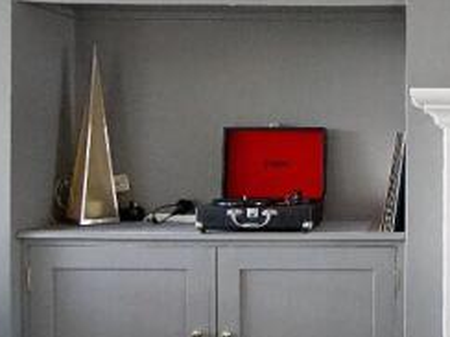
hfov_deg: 35.0
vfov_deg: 29.7
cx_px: 458
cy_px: 163
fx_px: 637
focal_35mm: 49
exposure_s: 1/160
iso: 6400
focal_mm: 13
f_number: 4
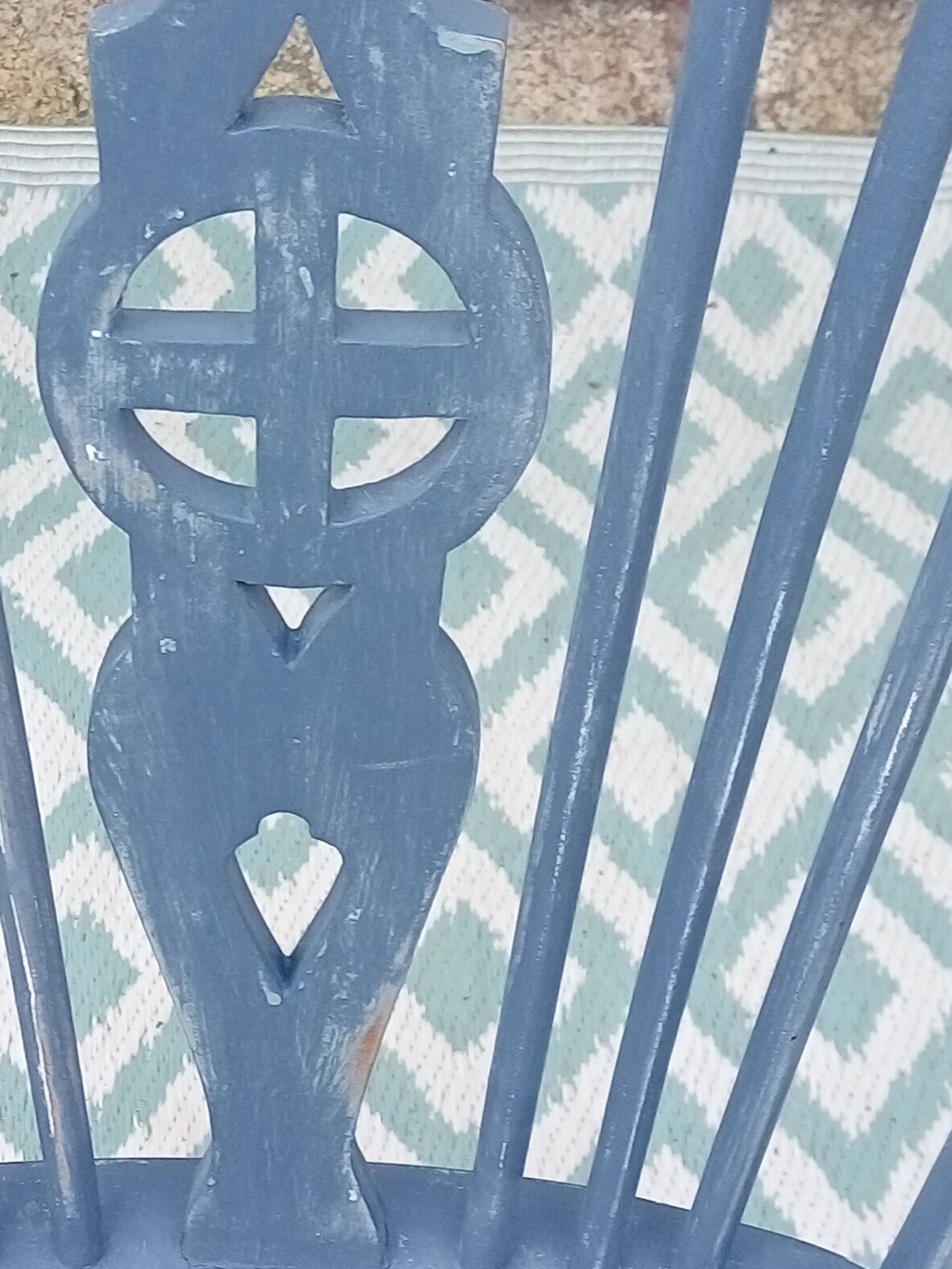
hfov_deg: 19.8
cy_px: 727
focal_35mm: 74
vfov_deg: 26.3
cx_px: 296
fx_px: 2713
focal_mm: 3.57
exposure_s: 1/50
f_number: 1.8
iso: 116
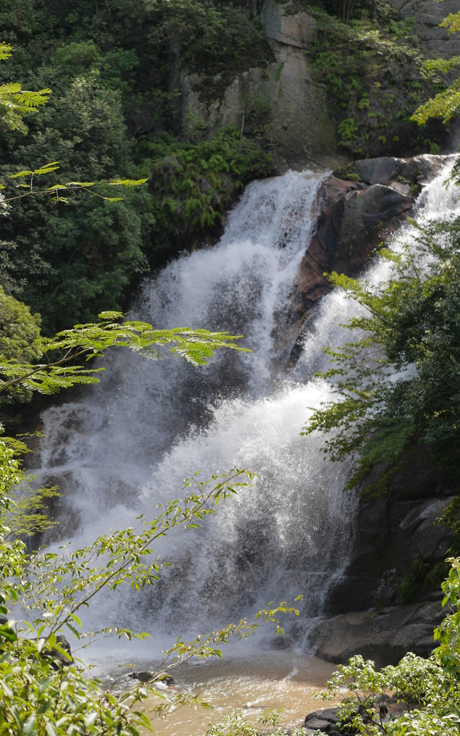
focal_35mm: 109
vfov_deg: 19.1
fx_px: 2186
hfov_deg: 12.0
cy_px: 369
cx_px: 238
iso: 200
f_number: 4.5
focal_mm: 51
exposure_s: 1/500
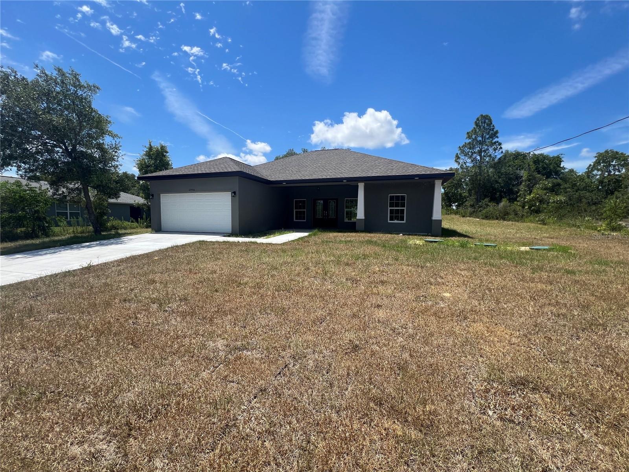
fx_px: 236
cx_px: 314
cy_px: 236
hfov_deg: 106.2
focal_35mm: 13
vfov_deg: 89.9
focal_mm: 1.57
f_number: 1.8
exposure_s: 1/1449
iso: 32
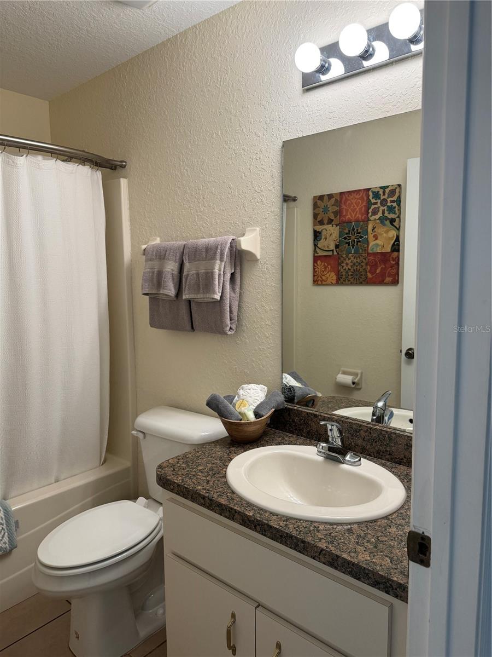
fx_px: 455
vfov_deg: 71.6
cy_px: 328
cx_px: 246
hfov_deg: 56.8
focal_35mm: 24
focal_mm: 6.86
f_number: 1.78
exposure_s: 1/120
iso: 160
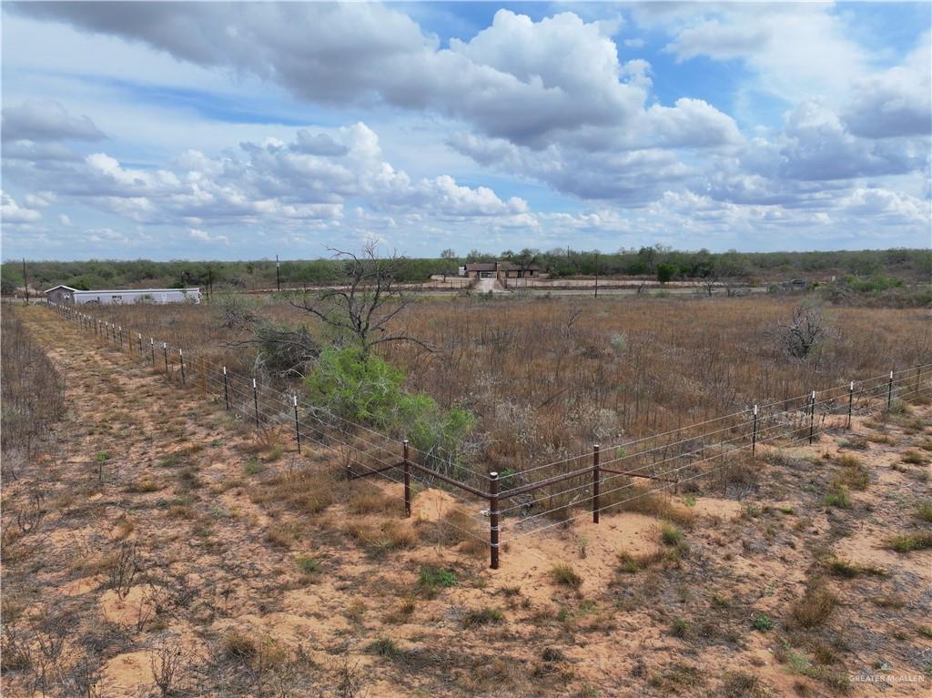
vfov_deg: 56.8
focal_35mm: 24
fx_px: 646
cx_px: 466
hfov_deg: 71.6
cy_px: 349
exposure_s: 1/2000
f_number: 2.8
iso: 150
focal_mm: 12.29
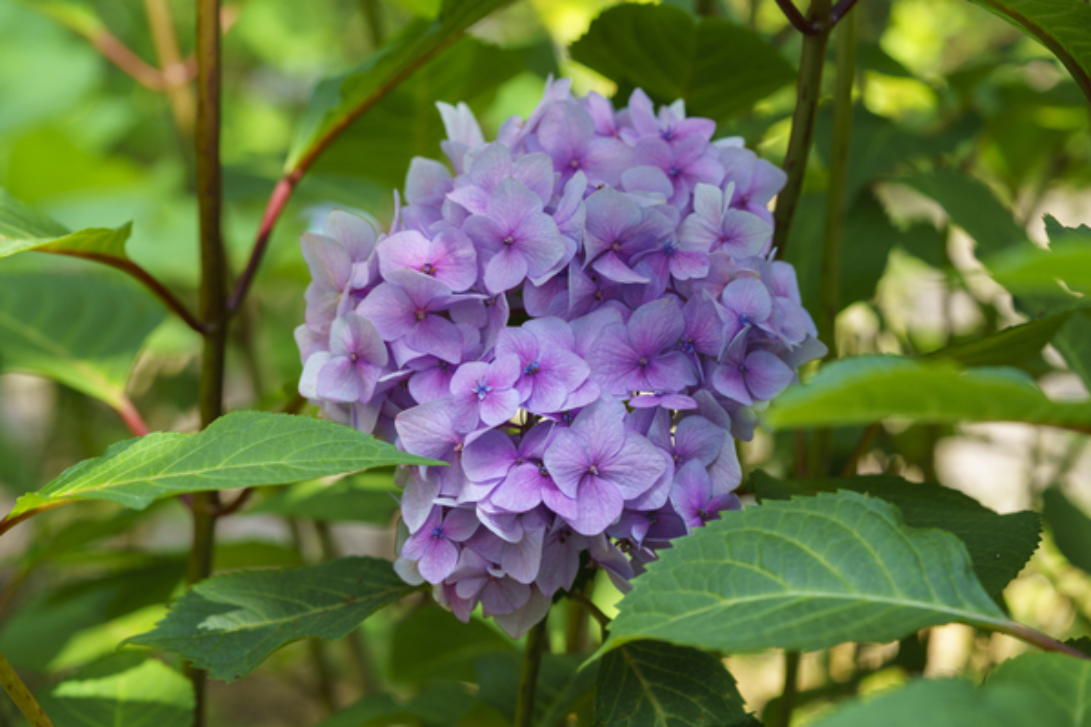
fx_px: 2727
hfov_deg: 22.6
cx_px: 546
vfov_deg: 15.2
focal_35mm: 90
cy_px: 364
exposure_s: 1/100
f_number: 5.6
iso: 200
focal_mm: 90
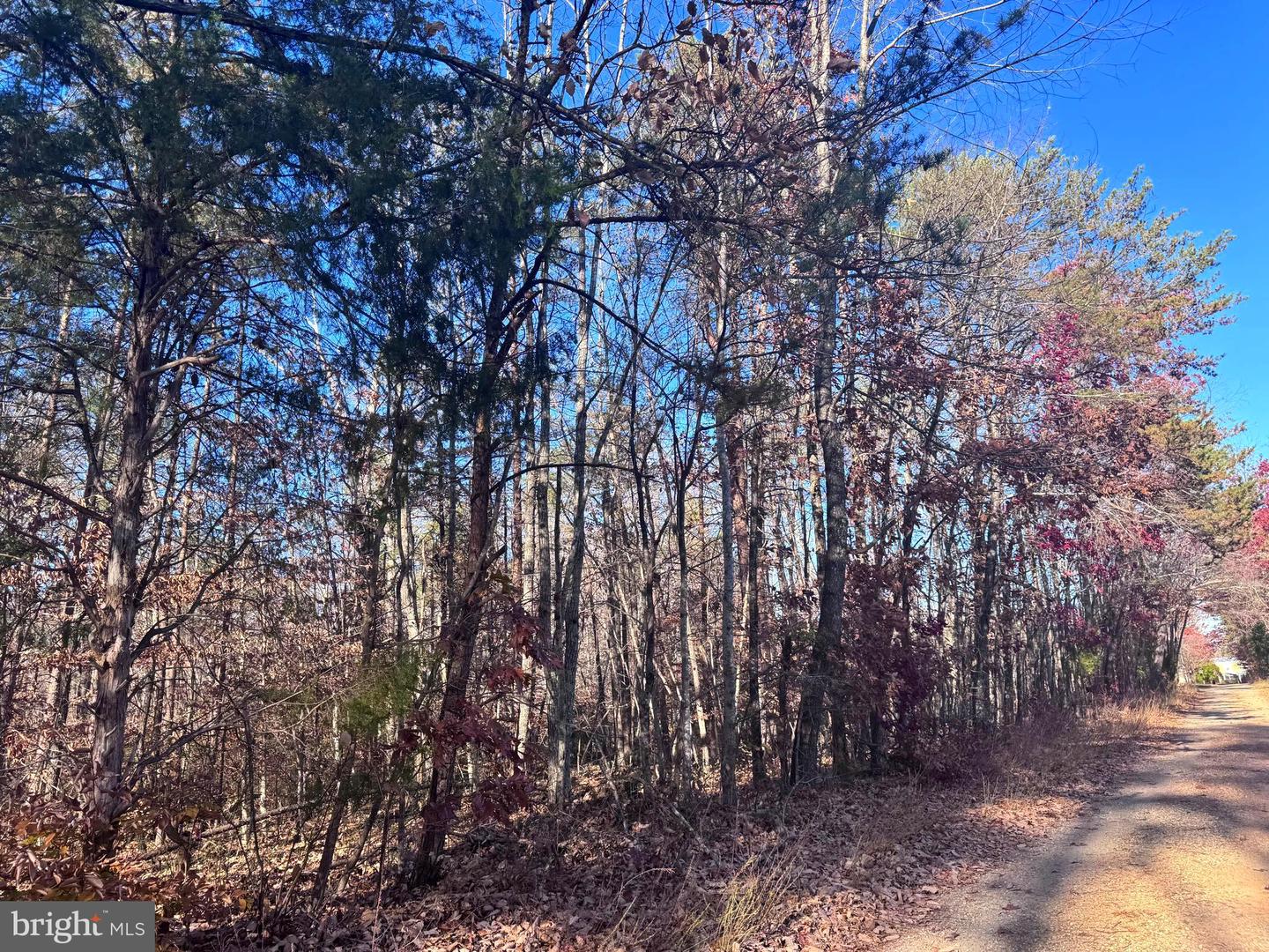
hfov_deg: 71.6
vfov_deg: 56.8
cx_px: 634
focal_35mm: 24
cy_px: 476
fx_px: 880
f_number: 1.78
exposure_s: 1/822
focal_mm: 6.76
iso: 80
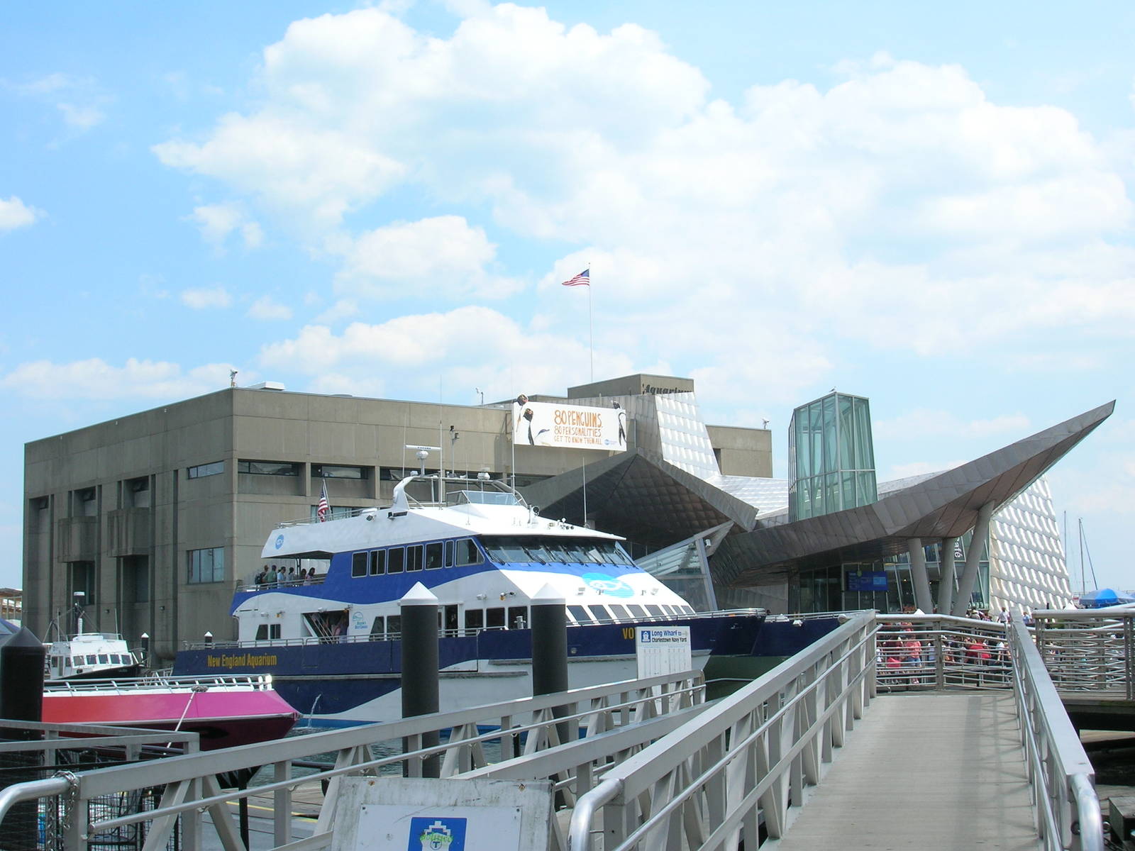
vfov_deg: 29.1
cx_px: 568
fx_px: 1639
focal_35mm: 50
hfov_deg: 38.2
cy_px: 426
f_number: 5.6
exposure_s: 1/230
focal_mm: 8.4
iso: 50
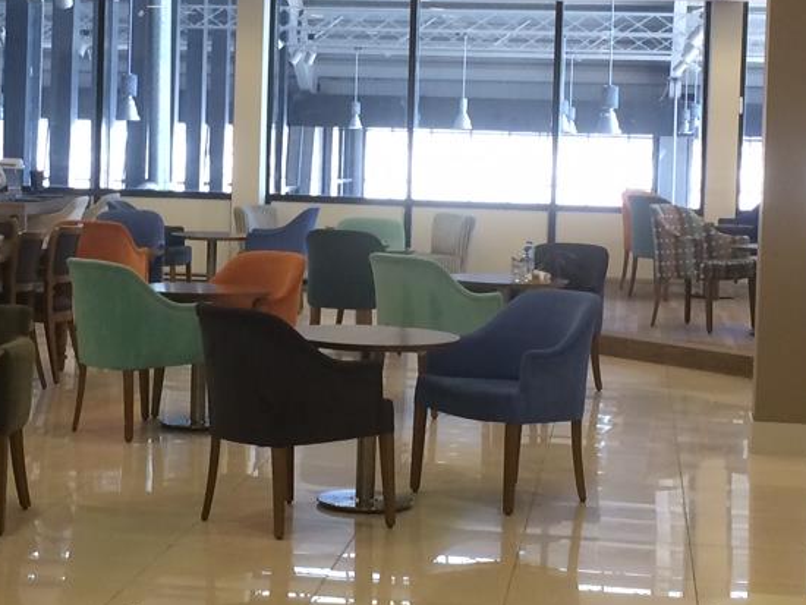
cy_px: 196
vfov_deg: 16.6
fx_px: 2073
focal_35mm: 89
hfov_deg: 21.9
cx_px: 262
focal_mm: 4.12
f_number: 2.2
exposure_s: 1/30
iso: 40
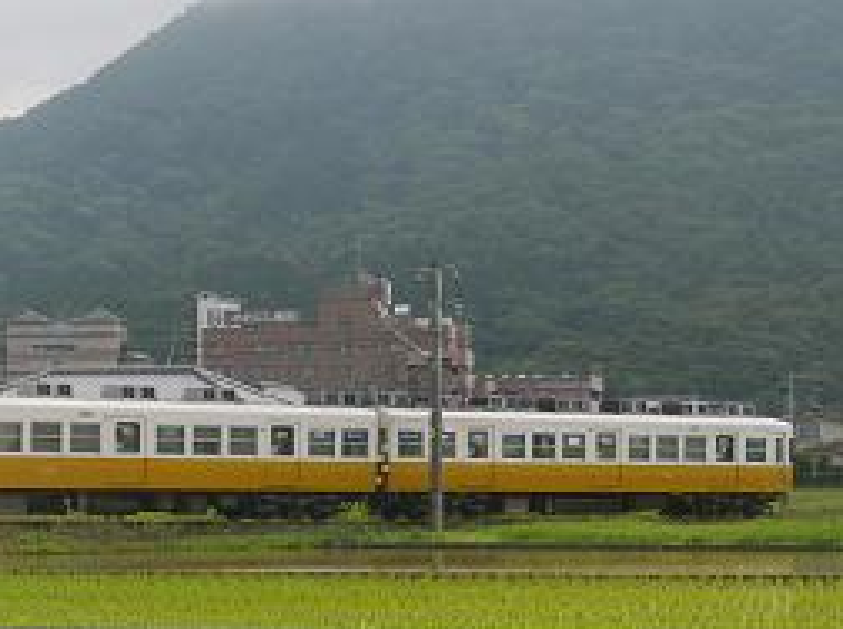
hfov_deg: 17.7
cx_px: 326
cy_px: 473
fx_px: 2698
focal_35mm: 111
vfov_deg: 13.3
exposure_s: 1/200
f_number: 7.1
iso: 100
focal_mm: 33
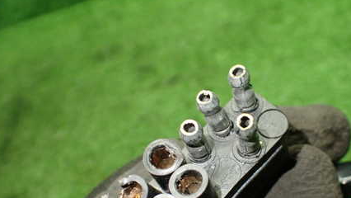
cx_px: 225
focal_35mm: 46
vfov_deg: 25.6
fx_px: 428
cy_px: 154
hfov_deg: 44.1
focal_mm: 5.4
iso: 640
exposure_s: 1/125
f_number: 2.3
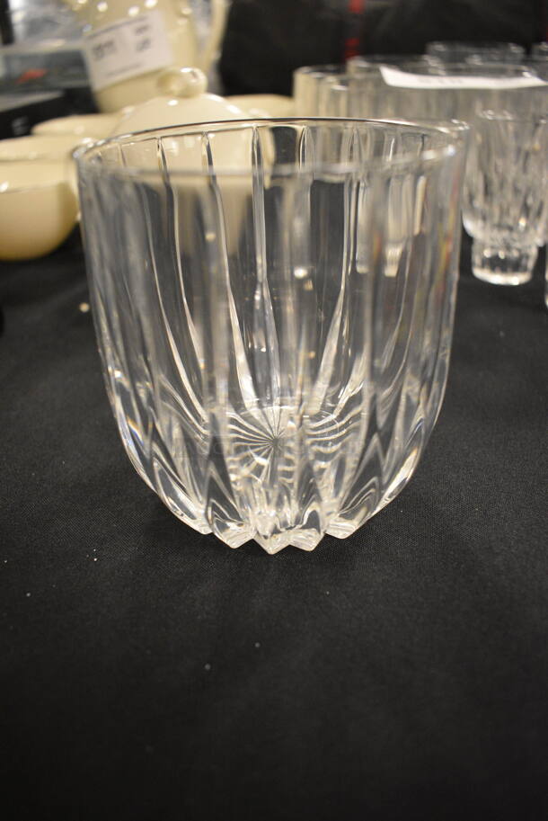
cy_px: 410
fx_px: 616
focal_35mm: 27
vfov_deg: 67.3
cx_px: 274
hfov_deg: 48.0
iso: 2500
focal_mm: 18
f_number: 4
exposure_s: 1/60
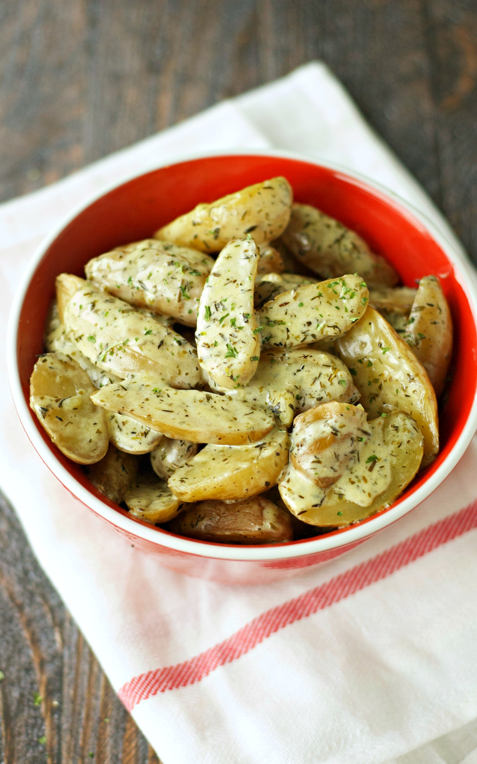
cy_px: 383
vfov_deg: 26.8
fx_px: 1602
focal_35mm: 77
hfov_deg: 16.9
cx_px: 245
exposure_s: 1/320
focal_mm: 50
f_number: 2.5
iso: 800
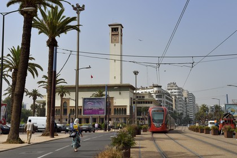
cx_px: 118
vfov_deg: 27.0
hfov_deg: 39.6
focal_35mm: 50
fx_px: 329
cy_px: 79
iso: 200
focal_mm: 50
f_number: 20
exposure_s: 1/160
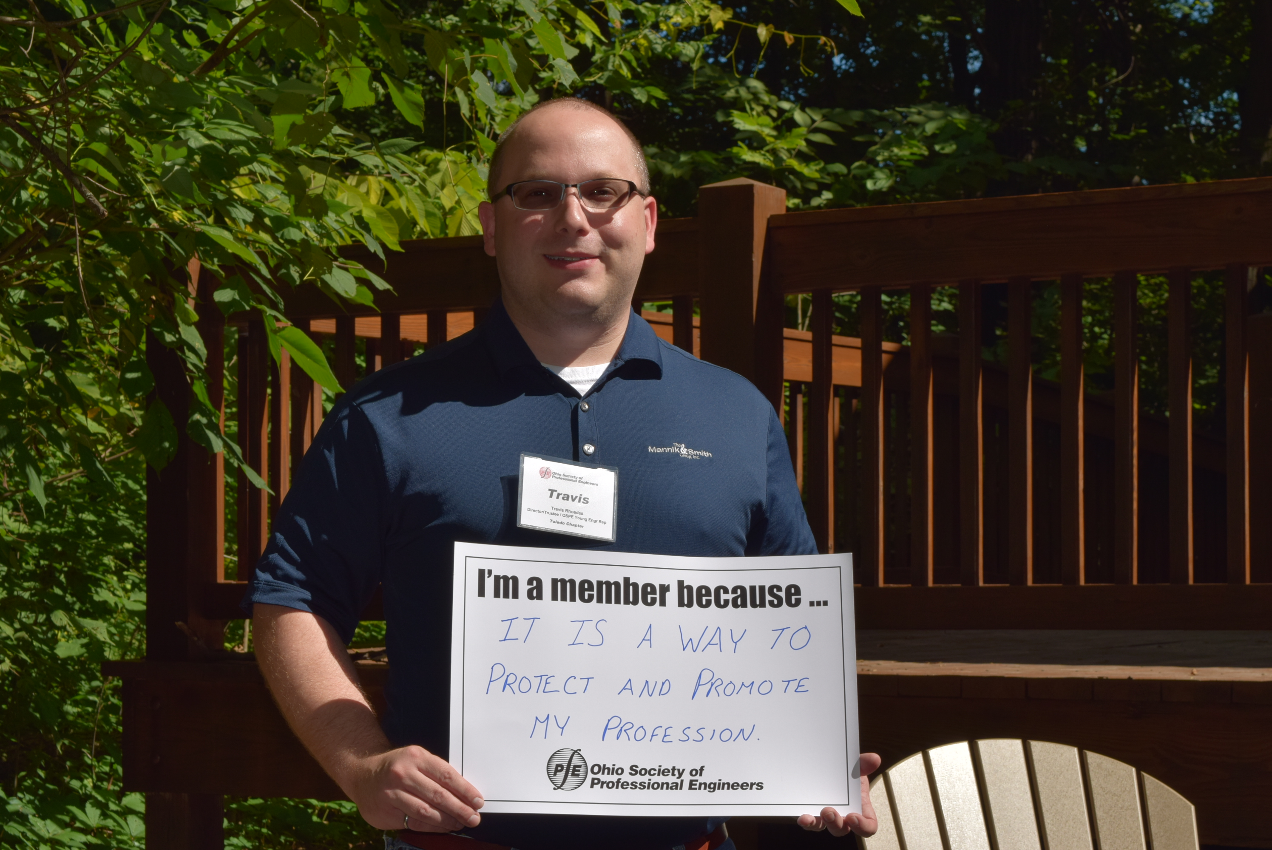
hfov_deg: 24.6
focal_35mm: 82
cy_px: 425
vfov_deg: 16.6
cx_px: 636
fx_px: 2917
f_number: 14
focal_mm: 55
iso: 100
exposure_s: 1/200
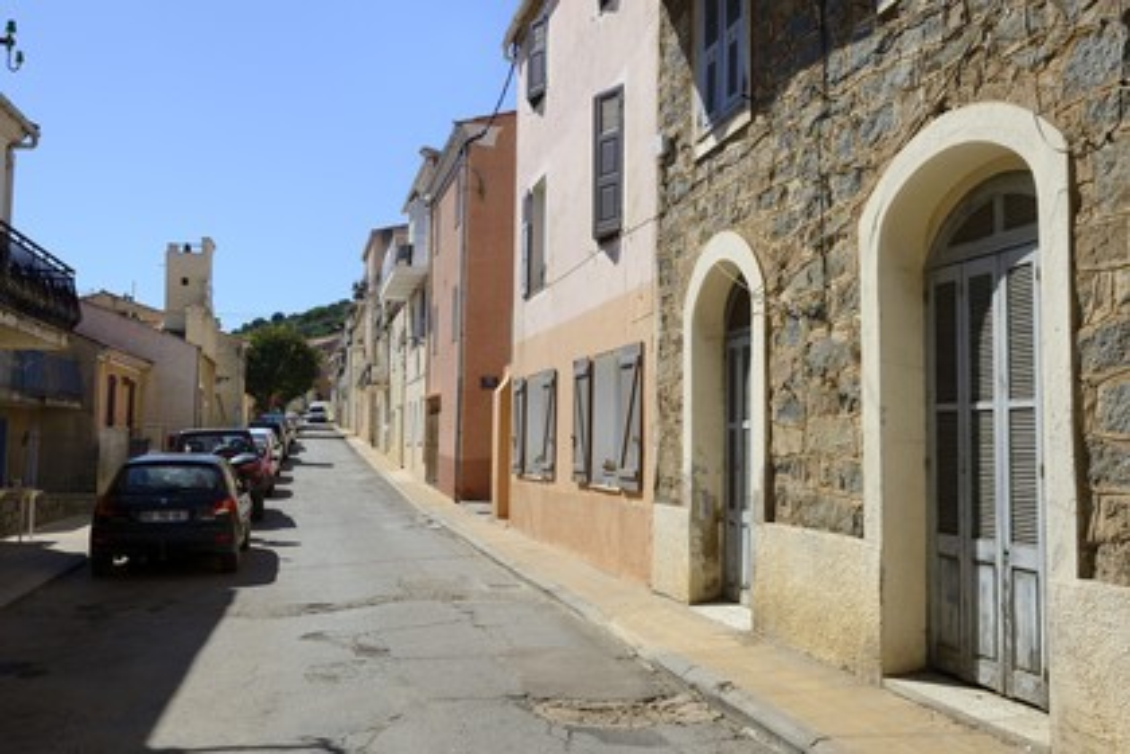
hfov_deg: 58.7
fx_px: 1004
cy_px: 377
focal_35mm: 32
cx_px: 565
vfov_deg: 41.1
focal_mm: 32
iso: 200
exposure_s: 1/200
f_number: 14
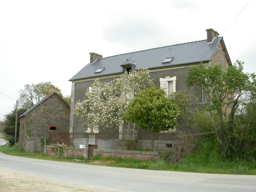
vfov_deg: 37.7
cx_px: 128
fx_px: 281
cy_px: 96
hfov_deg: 49.0
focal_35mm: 38
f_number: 6.7
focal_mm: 7.85
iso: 100
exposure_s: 1/253
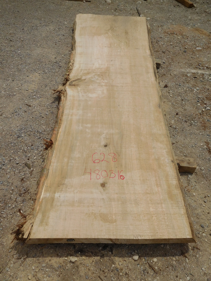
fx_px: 203
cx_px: 106
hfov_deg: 54.9
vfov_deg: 69.4
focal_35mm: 25
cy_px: 140
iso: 125
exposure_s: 1/1250
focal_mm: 4.5
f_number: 6.8
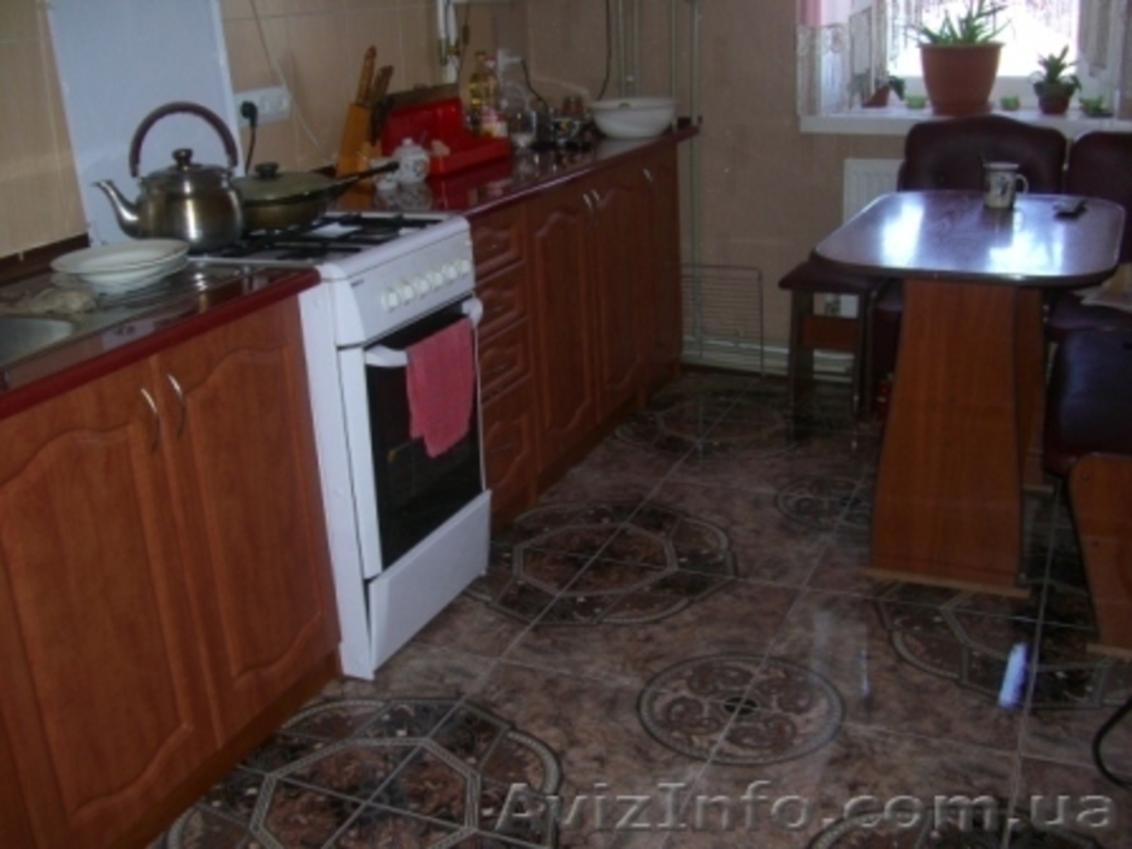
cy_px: 424
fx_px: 1243
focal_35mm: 38
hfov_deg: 49.0
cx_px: 566
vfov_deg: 37.7
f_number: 2.8
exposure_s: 1/60
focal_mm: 7.9
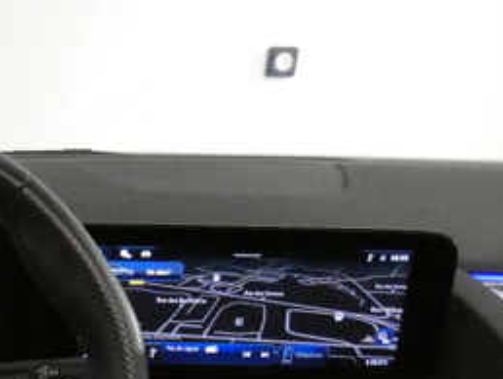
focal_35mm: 62
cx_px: -174
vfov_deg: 22.2
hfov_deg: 26.0
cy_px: 430
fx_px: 902
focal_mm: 3.6
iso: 1600
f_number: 2.8
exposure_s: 1/50
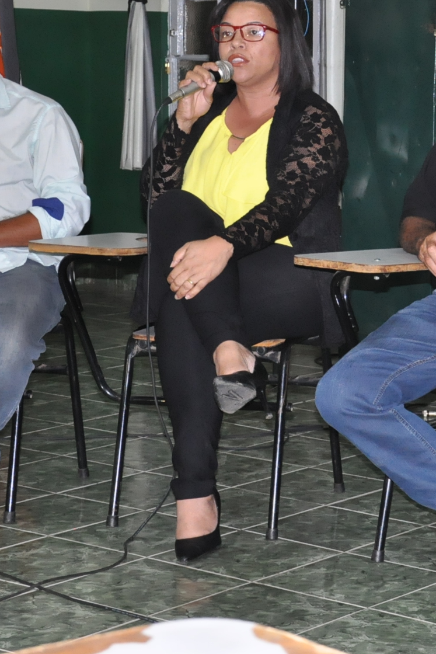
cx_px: 431
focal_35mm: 109
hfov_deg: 12.4
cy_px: 240
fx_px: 1979
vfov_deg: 18.7
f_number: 5
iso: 2000
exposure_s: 1/60
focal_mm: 38
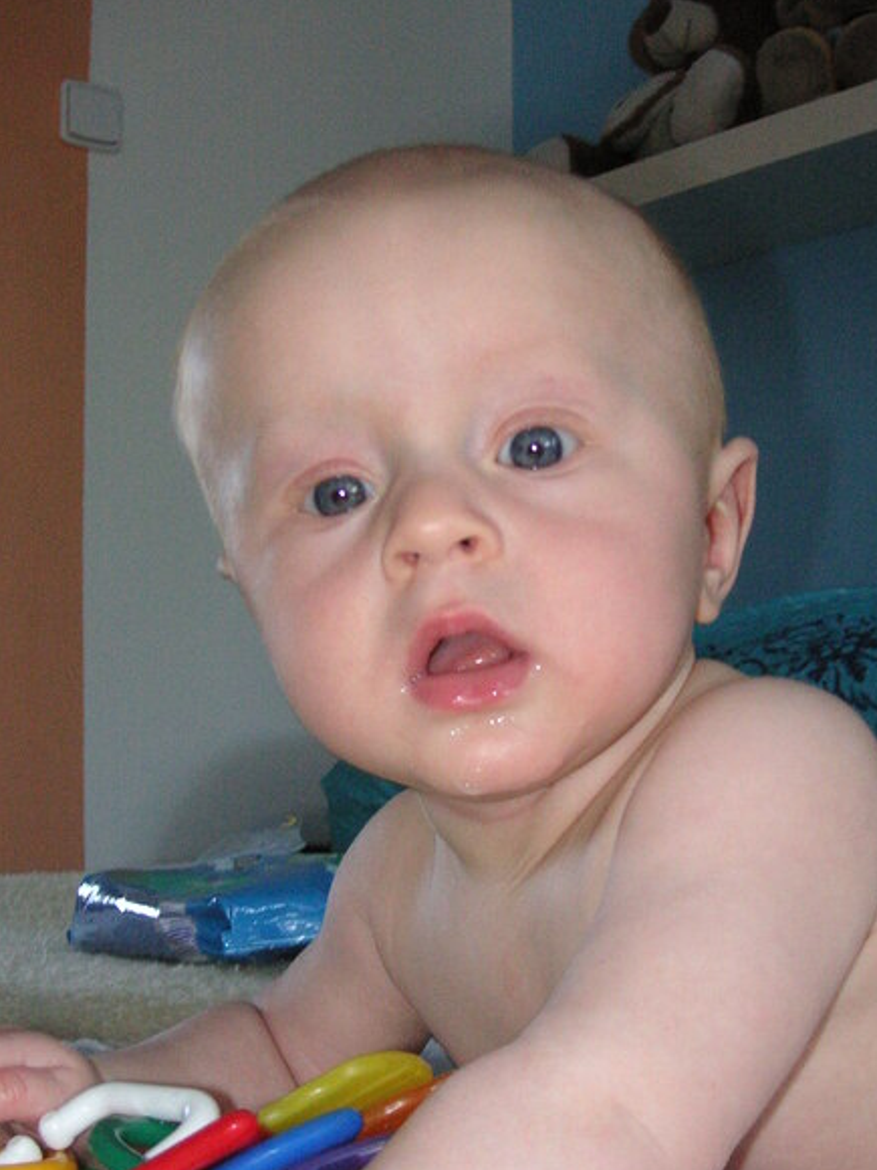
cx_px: 425
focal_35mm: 51
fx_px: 1723
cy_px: 728
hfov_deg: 28.6
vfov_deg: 37.3
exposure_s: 1/45
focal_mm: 6.1
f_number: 2.8
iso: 160
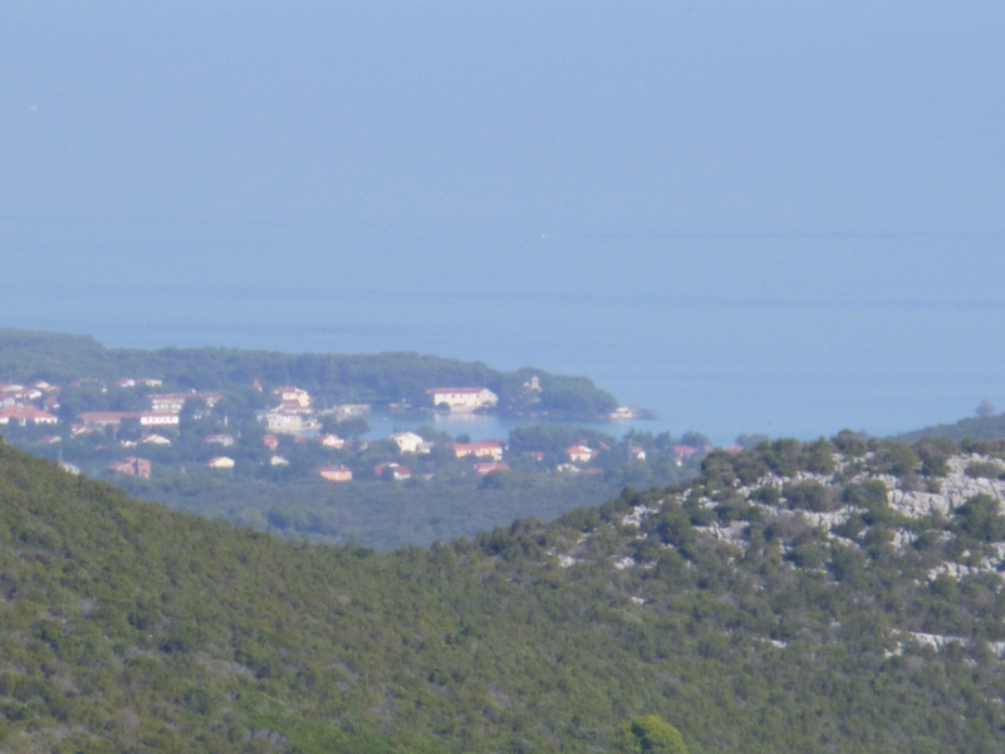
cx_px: 502
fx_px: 16345
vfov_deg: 2.6
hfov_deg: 3.5
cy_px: 377
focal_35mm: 563
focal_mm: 45
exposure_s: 1/320
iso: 100
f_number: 5.9
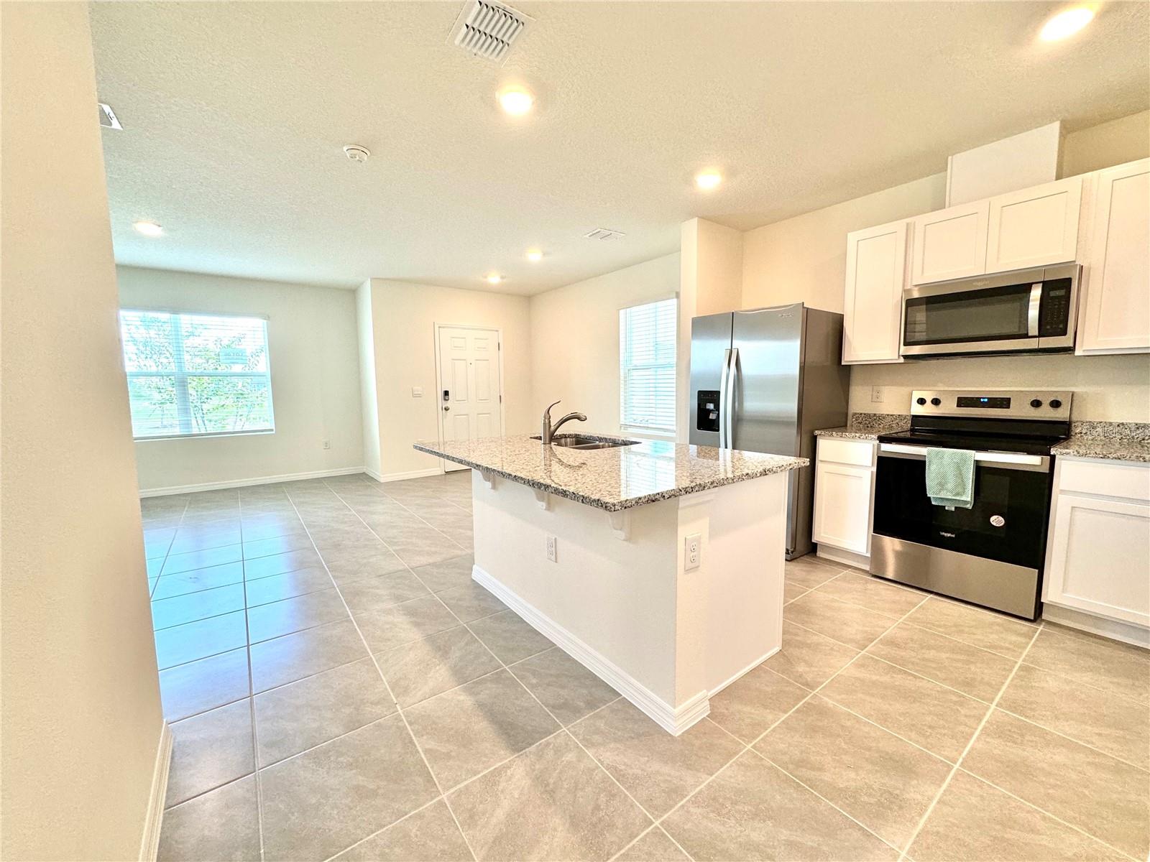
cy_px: 431
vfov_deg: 85.7
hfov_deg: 102.1
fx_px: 465
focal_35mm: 14
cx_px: 575
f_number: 2.2
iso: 160
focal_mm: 2.22
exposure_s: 1/120
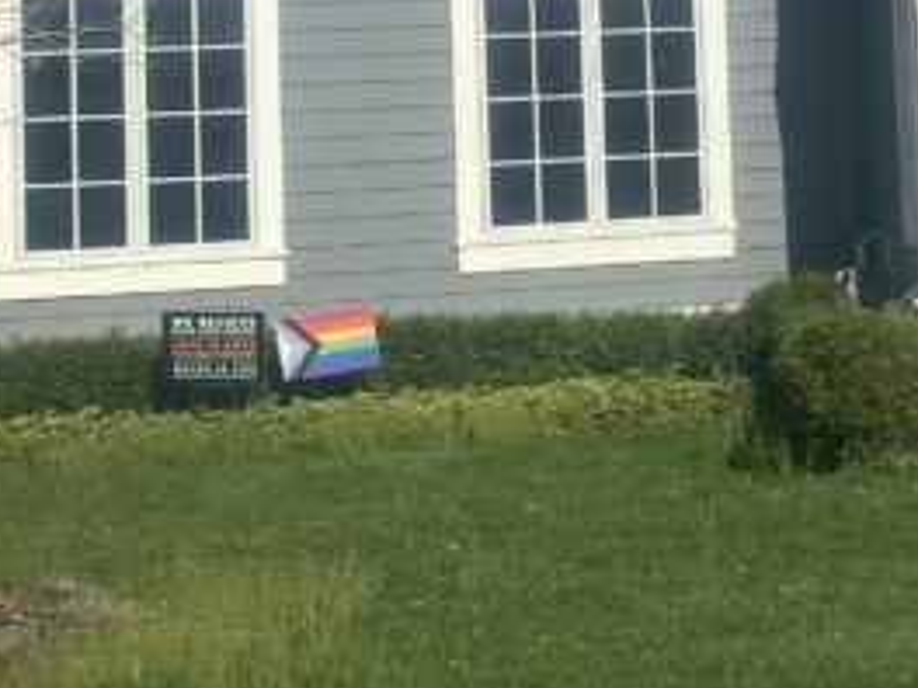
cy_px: 21
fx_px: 2678
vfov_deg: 14.4
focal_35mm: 101
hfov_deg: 17.9
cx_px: 1252
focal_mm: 4.25
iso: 32
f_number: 1.8
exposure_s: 1/3984
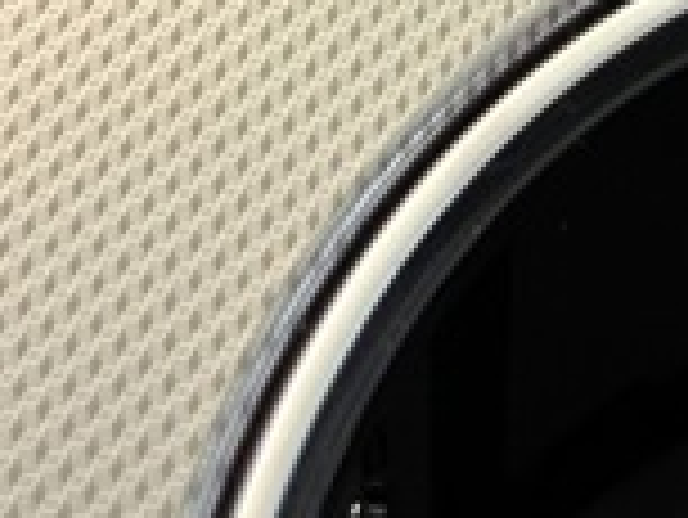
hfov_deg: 14.3
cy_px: -797
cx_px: 675
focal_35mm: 136
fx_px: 2705
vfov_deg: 9.5
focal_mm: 5.1
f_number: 1.6
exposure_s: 1/33
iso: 400
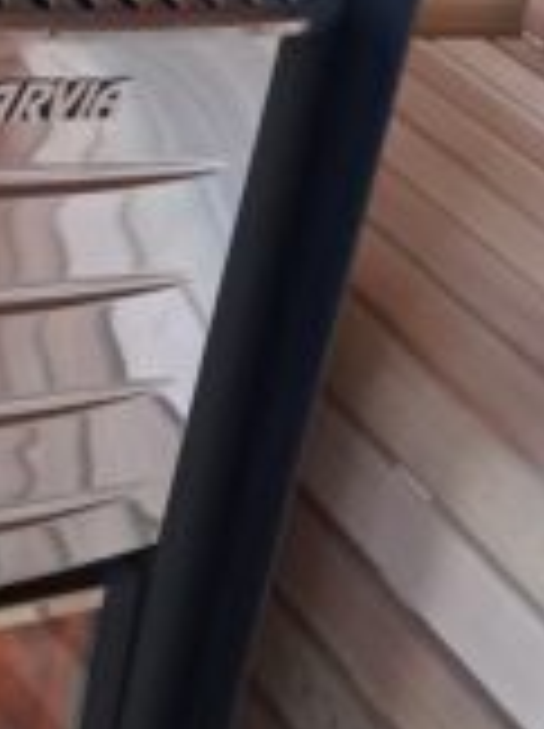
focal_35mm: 89
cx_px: 373
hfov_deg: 16.5
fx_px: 1870
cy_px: 7
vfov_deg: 21.3
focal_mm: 4
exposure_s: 1/25
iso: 800
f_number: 1.8
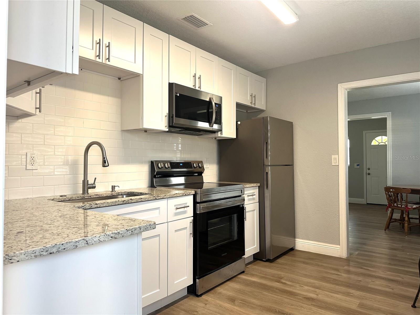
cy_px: 158
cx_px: 210
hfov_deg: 71.6
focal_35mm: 24
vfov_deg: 56.8
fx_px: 291
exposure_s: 1/120
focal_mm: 6.86
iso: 160
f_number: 1.78
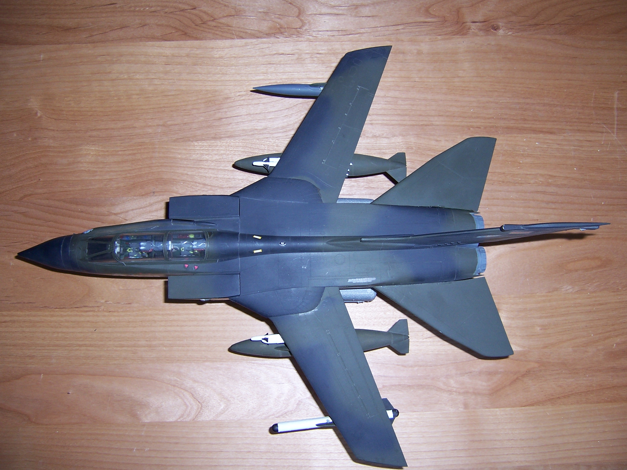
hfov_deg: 55.4
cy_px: 235
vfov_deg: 42.9
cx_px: 314
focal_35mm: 33
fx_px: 598
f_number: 2.8
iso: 80
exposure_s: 1/60
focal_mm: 5.5
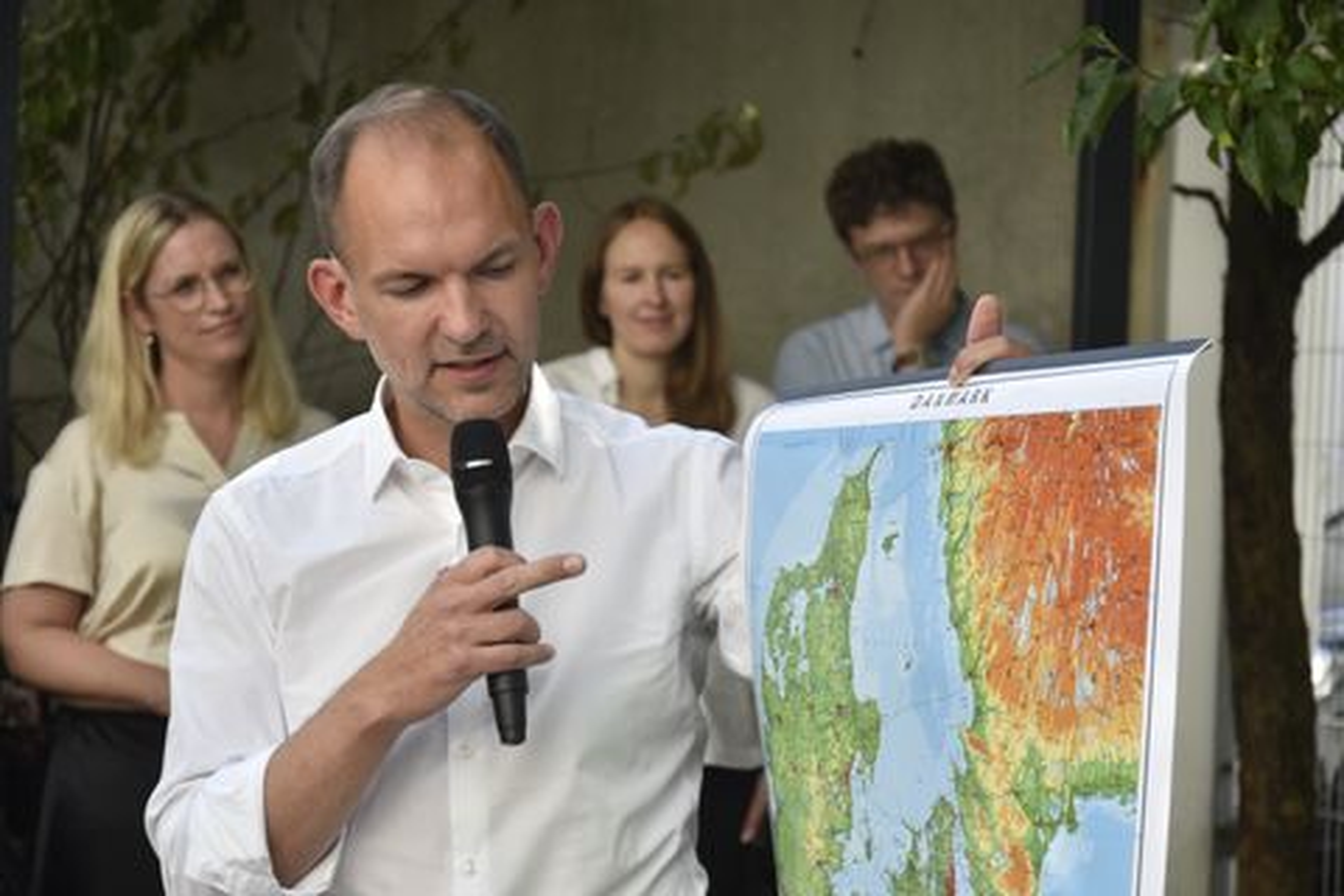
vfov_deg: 11.4
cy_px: 448
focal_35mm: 120
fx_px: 4480
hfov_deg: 17.1
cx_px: 672
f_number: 5.3
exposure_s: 1/160
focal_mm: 80
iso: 100
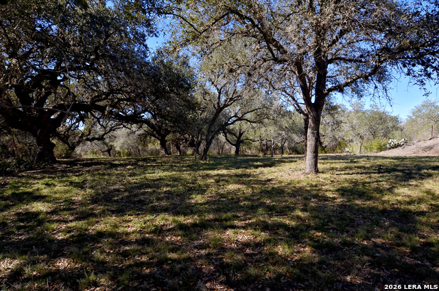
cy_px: 146
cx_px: 220
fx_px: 219
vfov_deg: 67.2
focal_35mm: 18
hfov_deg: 90.1
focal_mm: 12
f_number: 8
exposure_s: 1/500
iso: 200
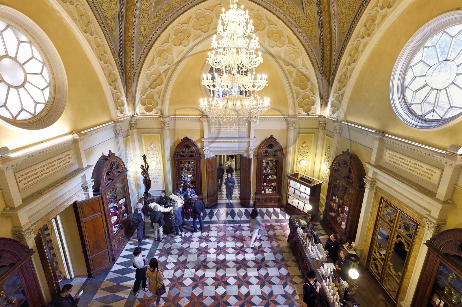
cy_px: 154
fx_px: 218
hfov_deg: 93.3
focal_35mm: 17
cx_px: 231
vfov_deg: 70.3
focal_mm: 17
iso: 800
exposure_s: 1/10
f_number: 7.1
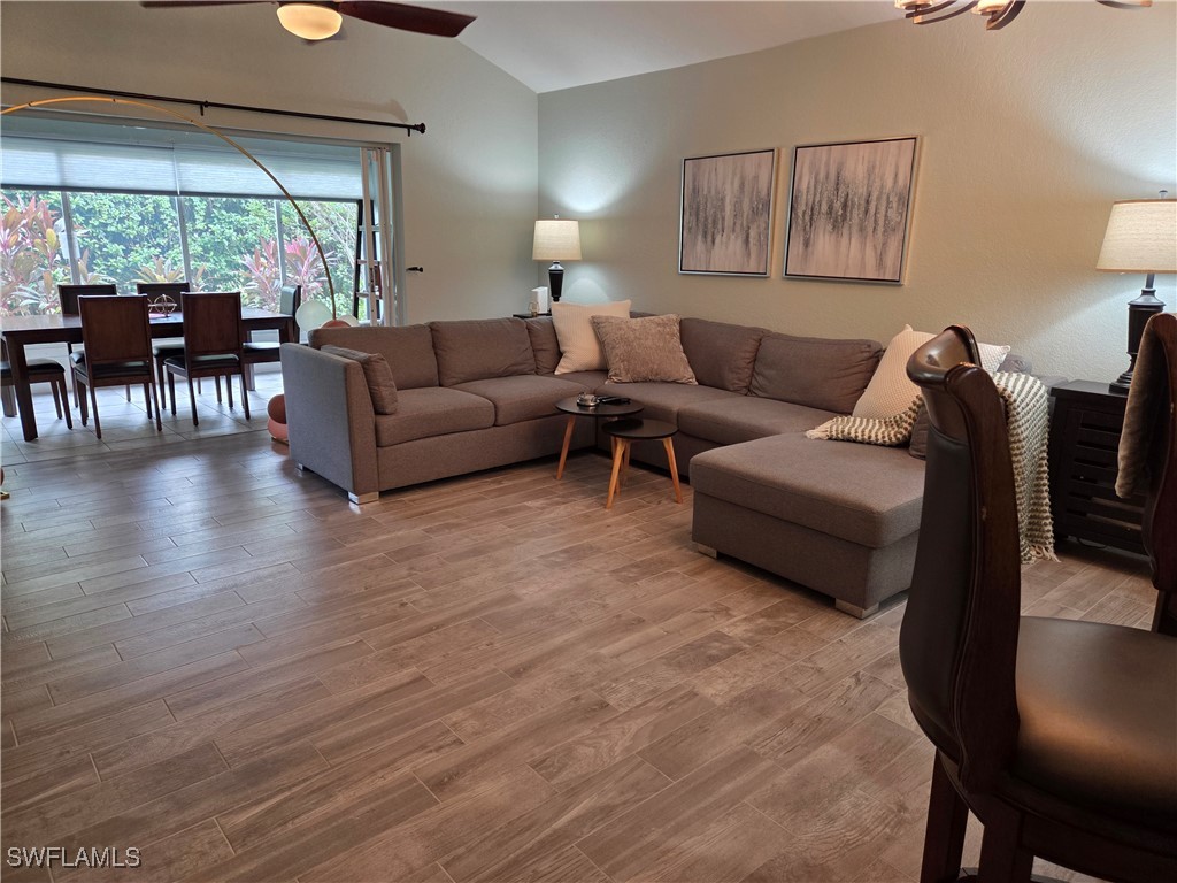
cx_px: 588
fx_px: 782
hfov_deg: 73.9
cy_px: 442
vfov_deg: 58.9
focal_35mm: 23
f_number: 1.8
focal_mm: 5.4
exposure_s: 1/120
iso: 320
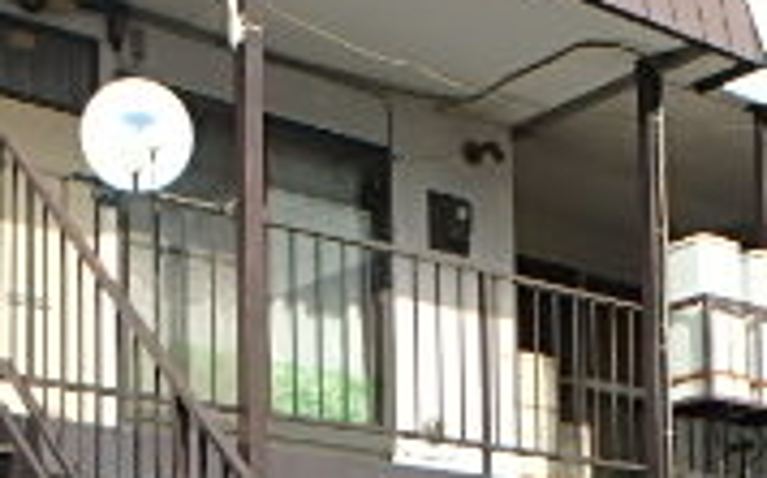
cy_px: 663
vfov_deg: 15.3
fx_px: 1671
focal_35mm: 80
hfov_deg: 25.7
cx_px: 517
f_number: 3.5
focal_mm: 3.7
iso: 125
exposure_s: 1/640
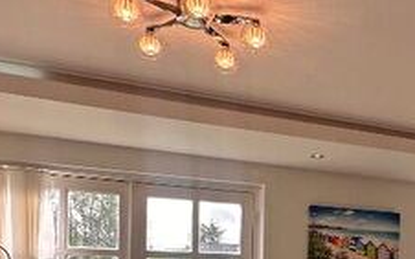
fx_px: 520
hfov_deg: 39.7
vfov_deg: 26.1
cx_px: 387
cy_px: 275
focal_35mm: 46
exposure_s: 1/350
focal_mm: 2.22
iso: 40
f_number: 2.2
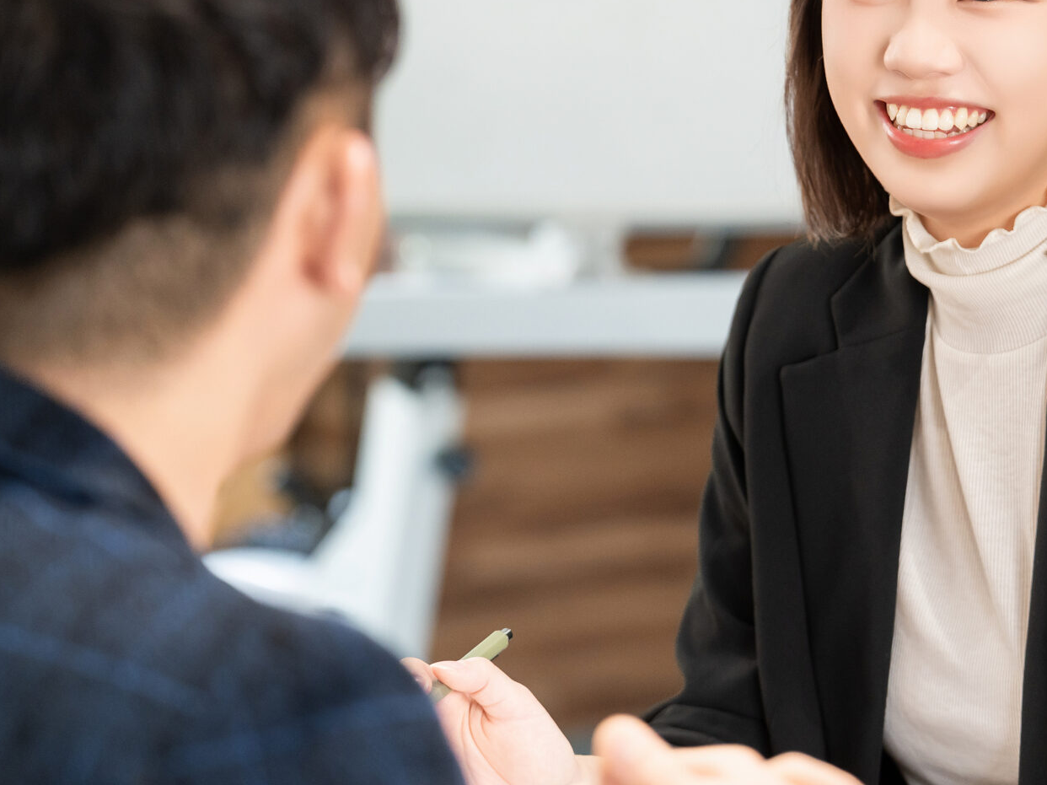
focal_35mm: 220
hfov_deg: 9.0
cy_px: 358
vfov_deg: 6.8
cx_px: 754
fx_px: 6653
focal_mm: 111
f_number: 2.8
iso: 1000
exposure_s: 1/250
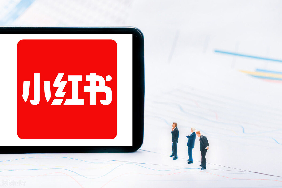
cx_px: 141
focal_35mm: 82
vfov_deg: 16.5
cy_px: 94
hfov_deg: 24.6
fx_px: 646
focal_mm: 55
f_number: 9
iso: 100
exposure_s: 1/160
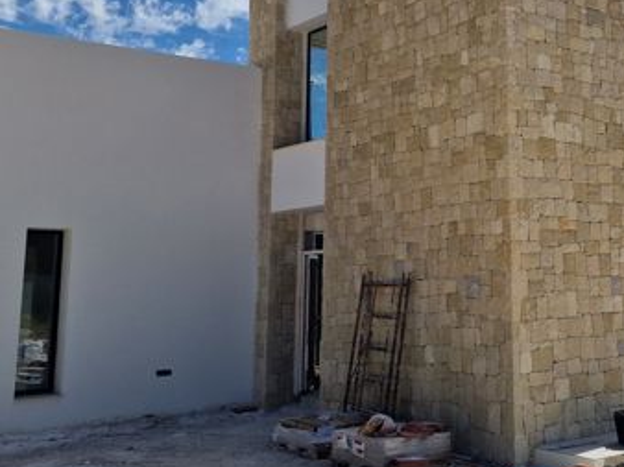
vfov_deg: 29.8
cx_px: 501
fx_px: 865
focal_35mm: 48
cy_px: 122
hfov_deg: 38.2
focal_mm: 6.4
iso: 50
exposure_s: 1/2500
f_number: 1.8
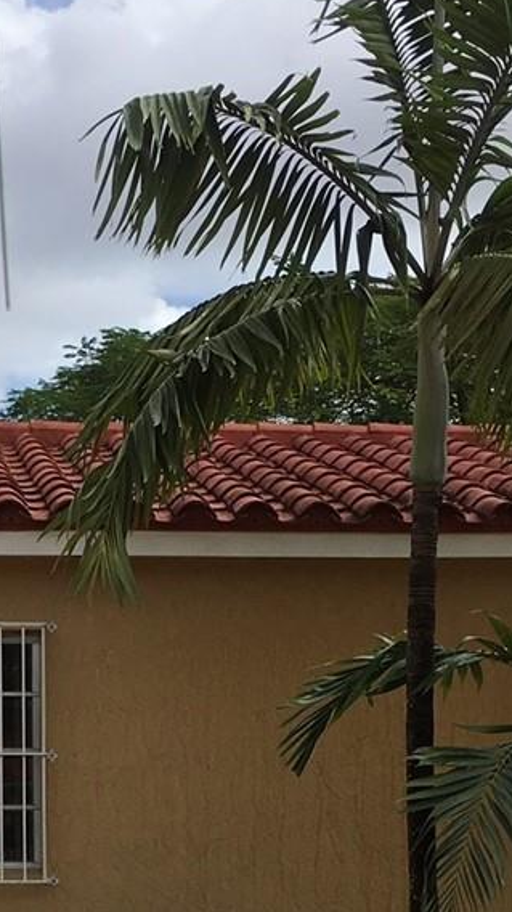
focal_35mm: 89
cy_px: 941
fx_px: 2151
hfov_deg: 13.5
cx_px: 109
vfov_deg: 22.9
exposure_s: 1/1748
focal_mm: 4.15
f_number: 2.2
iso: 25
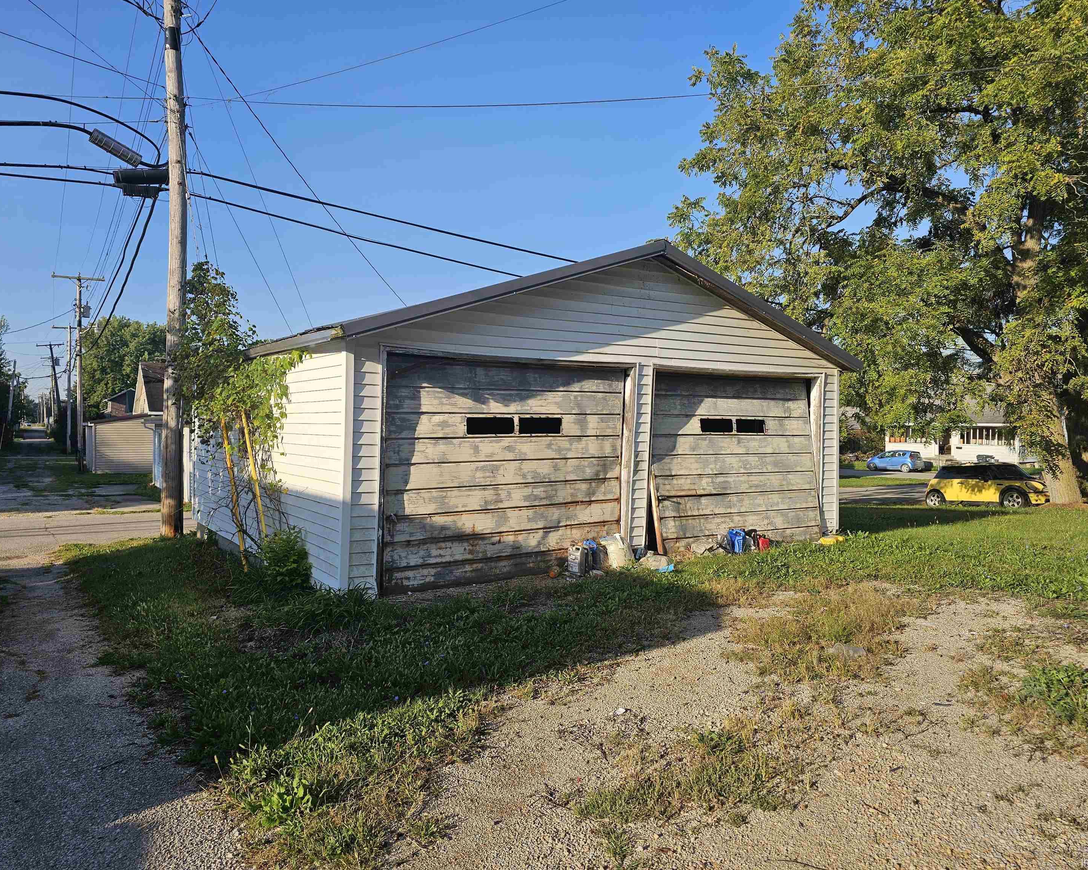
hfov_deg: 70.3
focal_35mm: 24
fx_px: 773
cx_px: 529
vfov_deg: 58.8
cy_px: 435
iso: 10
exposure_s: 1/575
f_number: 1.7
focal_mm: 6.3
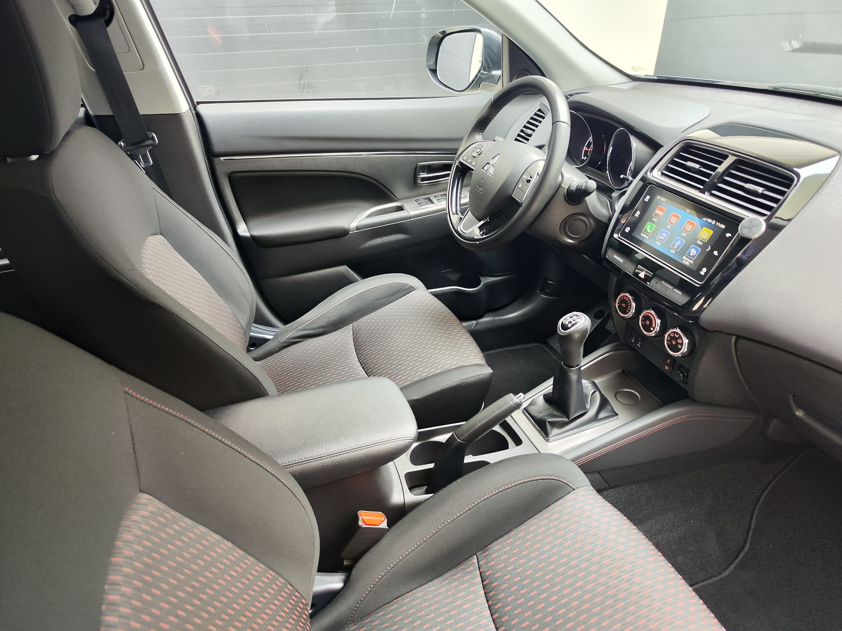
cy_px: 316
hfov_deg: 73.9
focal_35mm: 23
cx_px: 421
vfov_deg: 58.9
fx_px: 559
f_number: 1.69
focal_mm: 7.01
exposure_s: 1/65.2
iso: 334
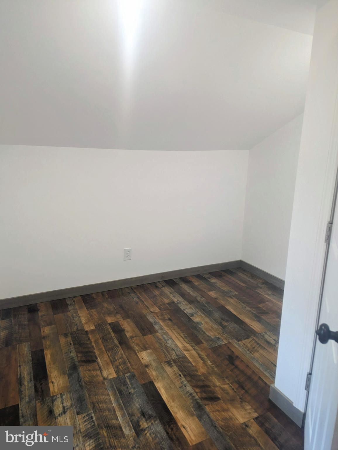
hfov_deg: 56.9
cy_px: 225
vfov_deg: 71.5
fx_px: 312
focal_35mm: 24
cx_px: 169
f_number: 1.85
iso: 46
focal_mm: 6.81
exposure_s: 1/23.8
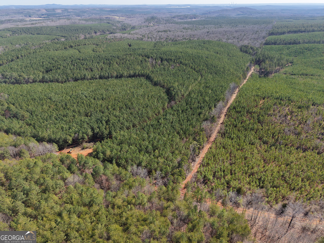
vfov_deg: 56.8
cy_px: 122
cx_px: 162
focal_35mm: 24
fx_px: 225
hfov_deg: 71.6
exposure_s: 1/1000
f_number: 1.8
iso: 100
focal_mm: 8.67
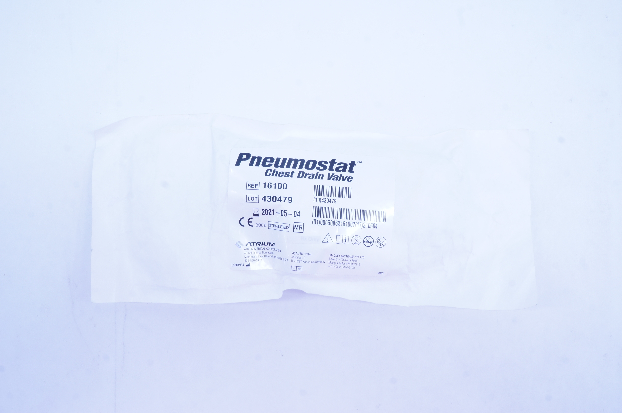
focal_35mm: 34
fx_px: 595
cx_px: 311
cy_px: 206
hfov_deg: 55.2
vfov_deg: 38.3
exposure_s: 1/13
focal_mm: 23
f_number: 14
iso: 400
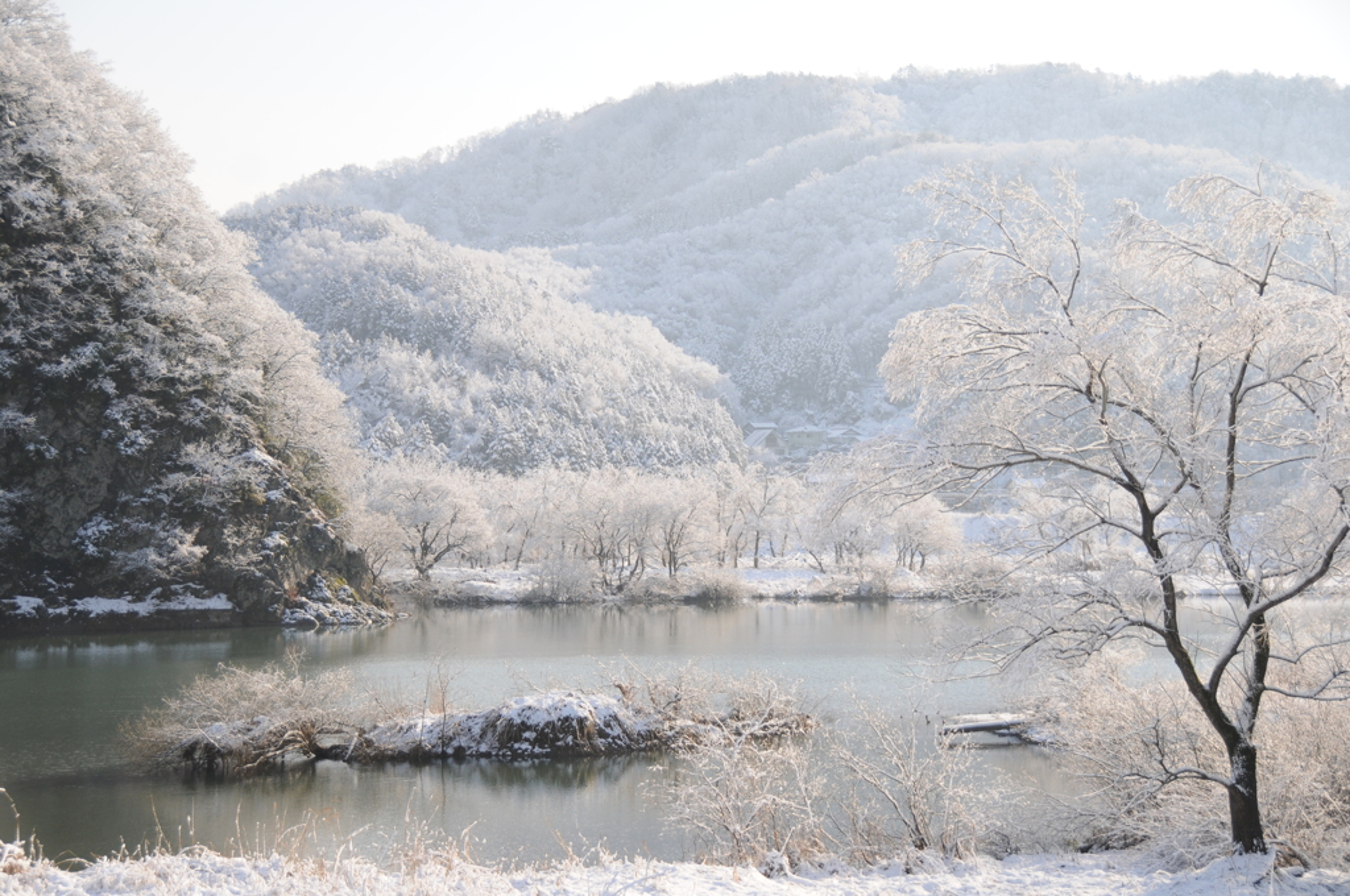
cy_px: 448
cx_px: 675
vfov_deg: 18.9
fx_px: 2697
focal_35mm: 72
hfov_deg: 28.1
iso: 250
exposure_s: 1/1250
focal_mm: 48
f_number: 4.5
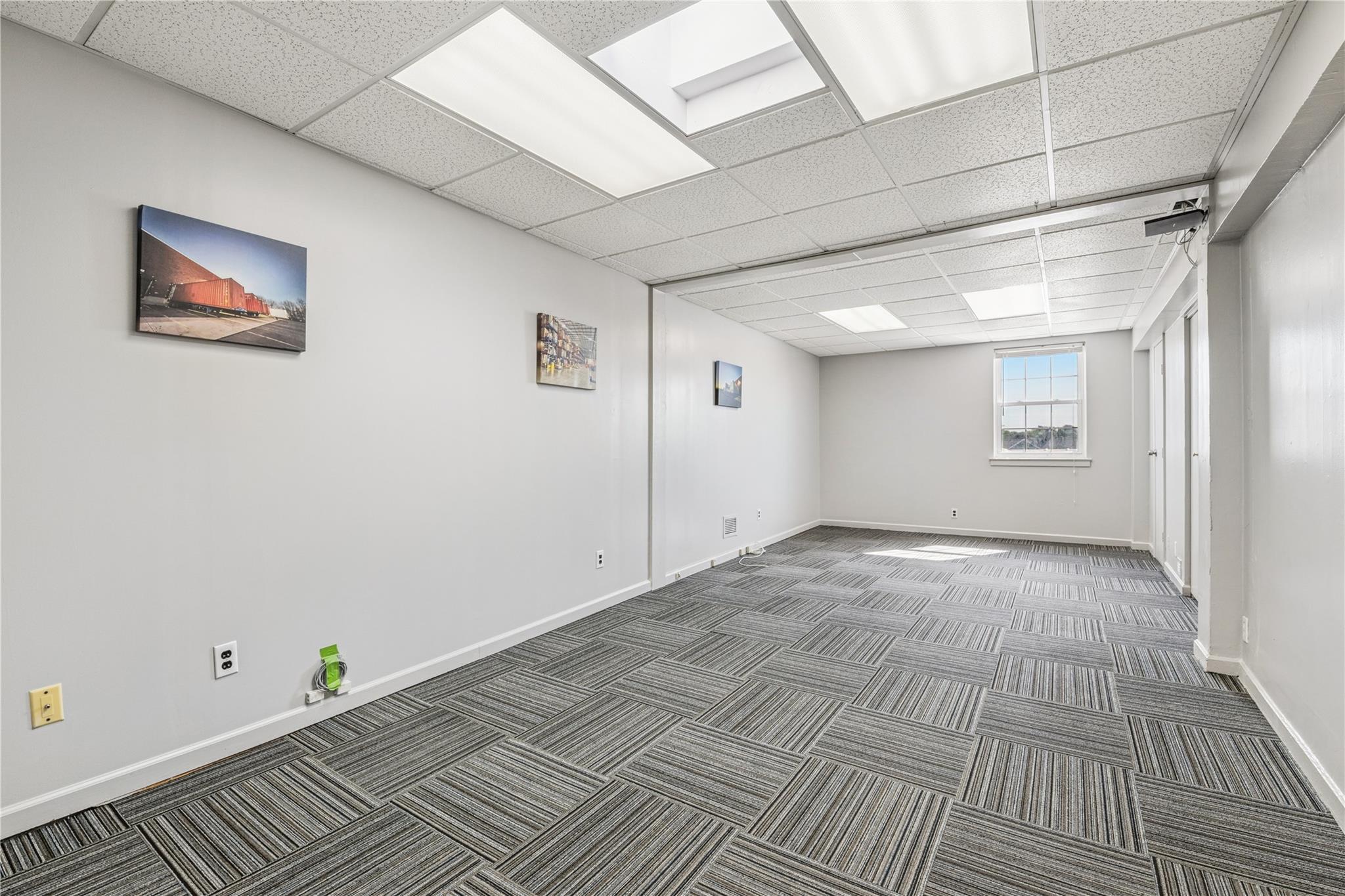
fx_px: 560
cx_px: 672
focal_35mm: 15
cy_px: 448
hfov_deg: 100.4
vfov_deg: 77.3
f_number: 14
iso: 640
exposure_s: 1/40
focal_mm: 15
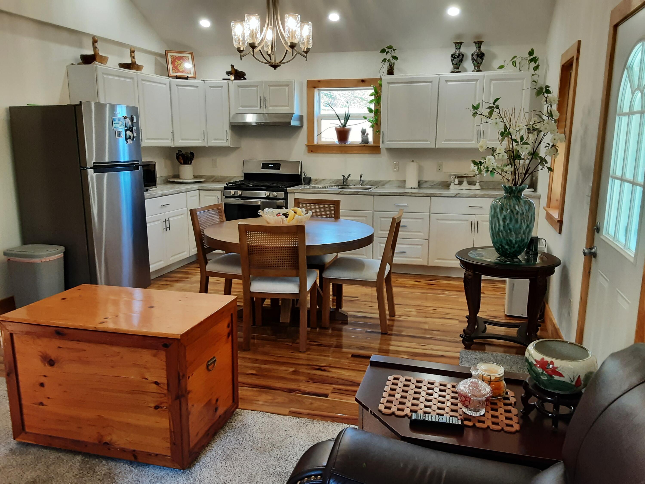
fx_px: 503
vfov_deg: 51.4
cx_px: 322
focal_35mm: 27
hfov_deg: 65.3
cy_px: 242
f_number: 1.9
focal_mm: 2.91
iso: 100
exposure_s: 1/40
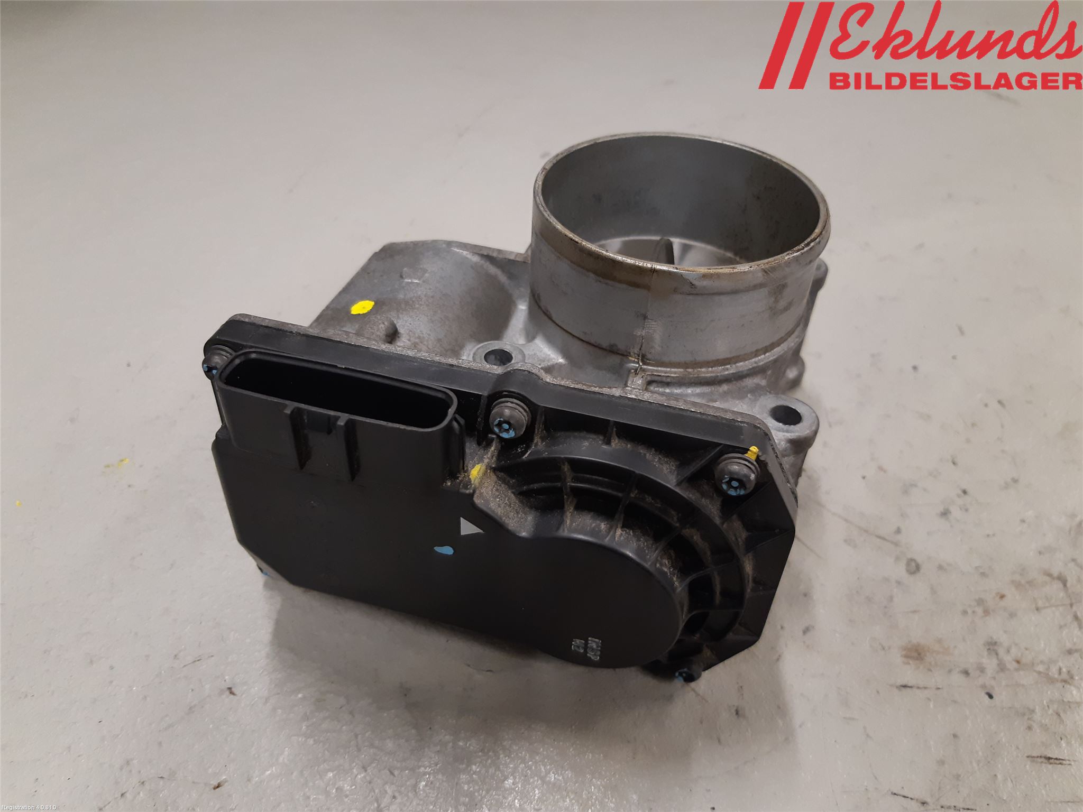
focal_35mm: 26
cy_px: 406
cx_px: 542
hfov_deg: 67.3
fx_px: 813
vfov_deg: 53.1
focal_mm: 3.93
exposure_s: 1/50
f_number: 1.7
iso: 160
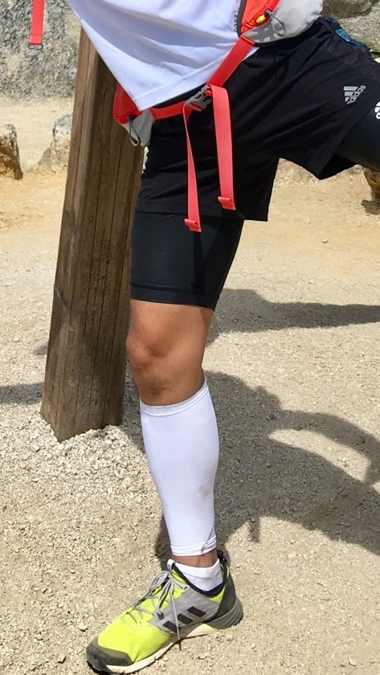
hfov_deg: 15.7
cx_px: 128
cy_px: -38
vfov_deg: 25.8
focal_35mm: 77
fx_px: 1378
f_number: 2.2
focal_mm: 4.2
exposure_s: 1/2653
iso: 25
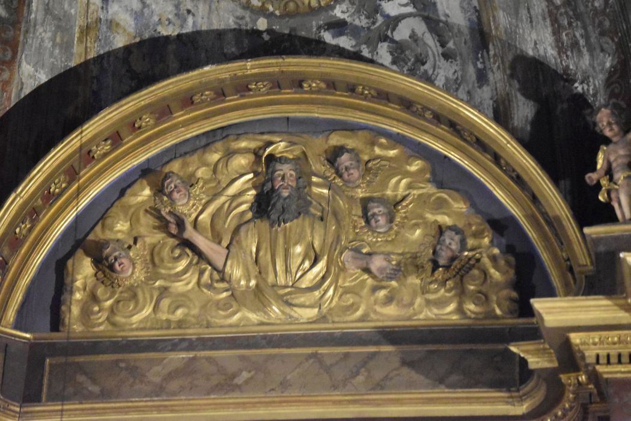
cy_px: 210
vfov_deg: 9.6
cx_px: 316
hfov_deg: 14.4
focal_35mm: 142
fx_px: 2498
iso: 12800
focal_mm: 95
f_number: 4.5
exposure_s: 1/25
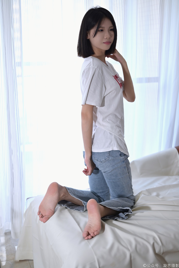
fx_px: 373
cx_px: 90
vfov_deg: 39.6
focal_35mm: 50
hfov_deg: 27.0
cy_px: 134
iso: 450
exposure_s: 1/100
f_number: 2
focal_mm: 50
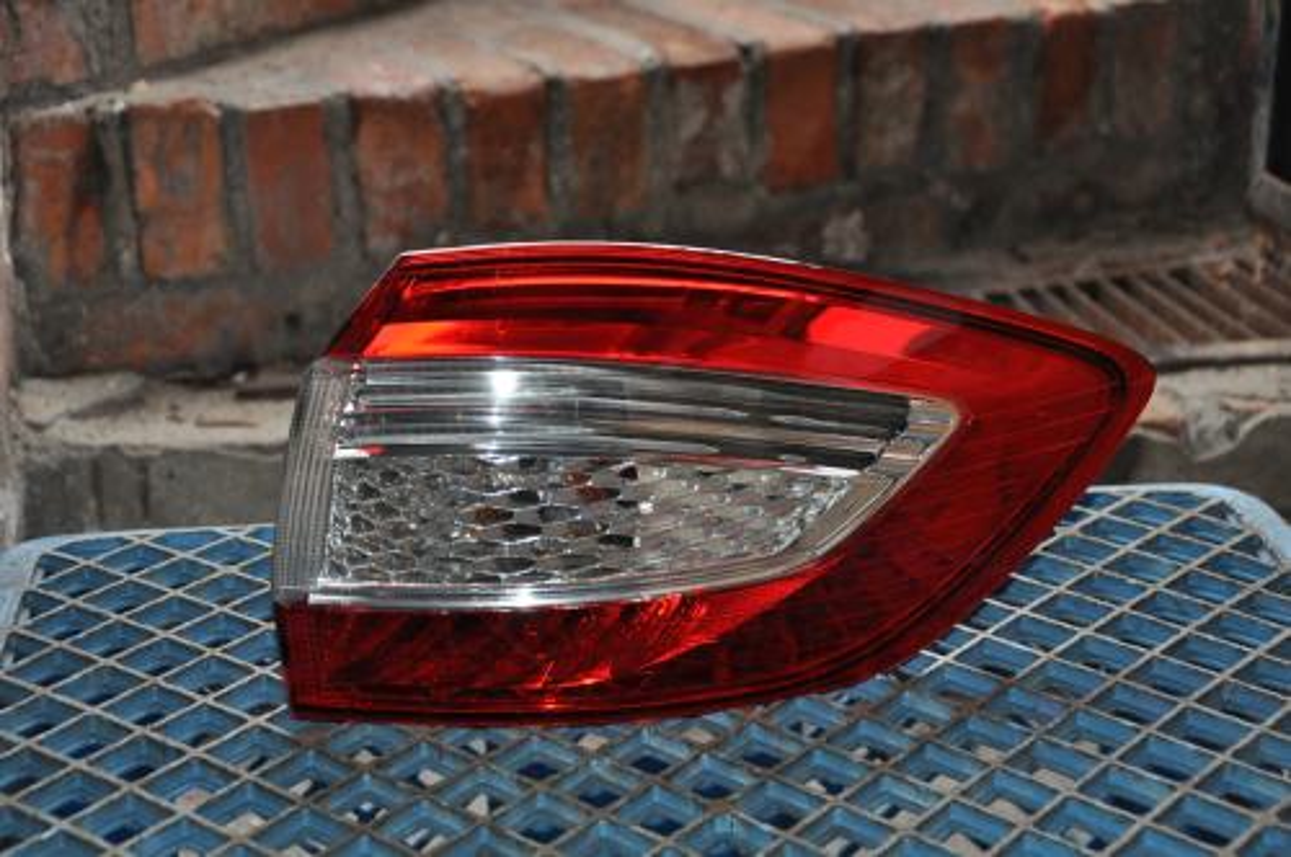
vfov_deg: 20.1
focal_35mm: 68
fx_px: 2417
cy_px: 428
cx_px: 646
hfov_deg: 29.9
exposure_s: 1/60
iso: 800
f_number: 4.8
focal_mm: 45
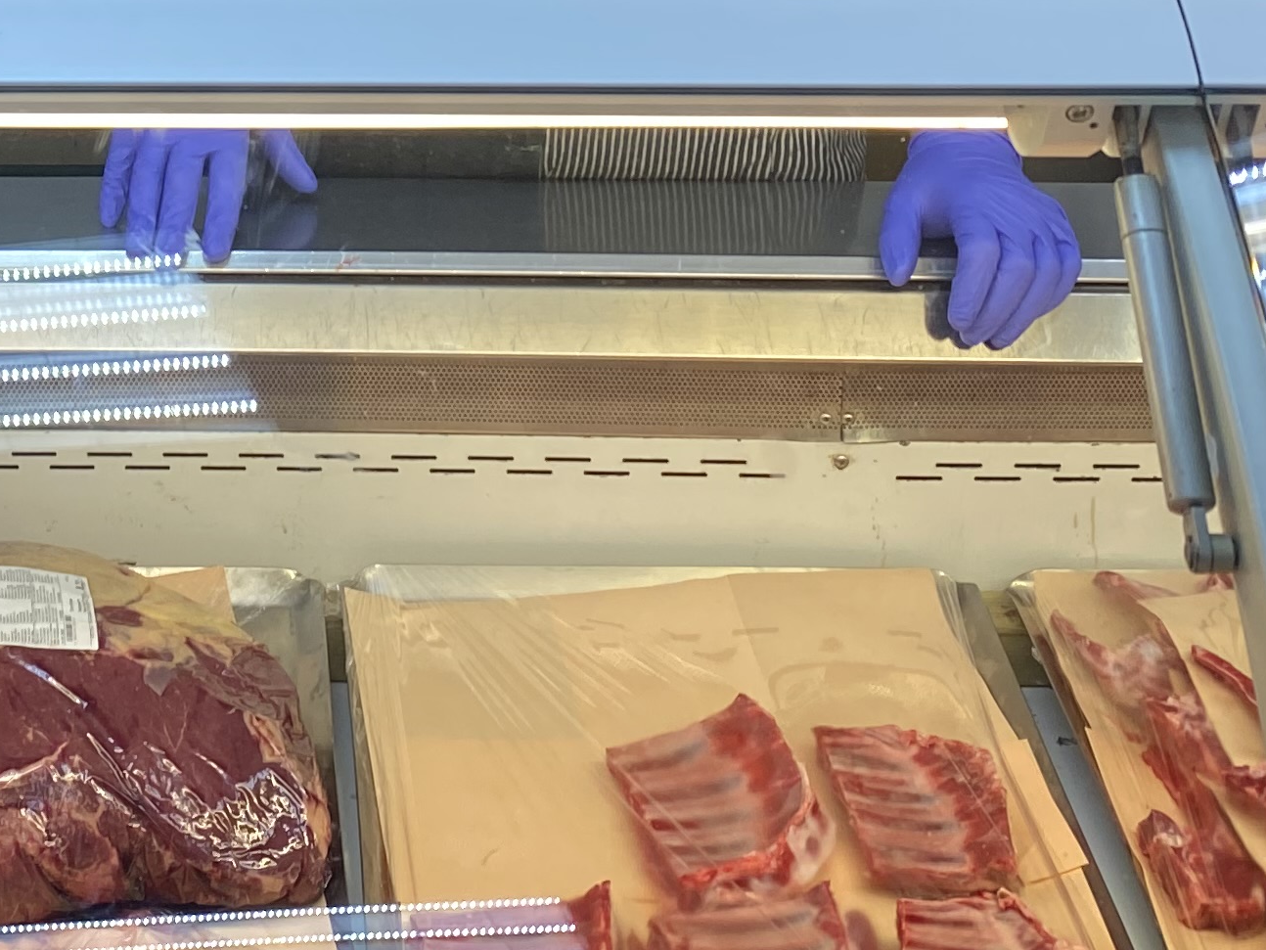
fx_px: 2963
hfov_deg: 23.5
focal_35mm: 81
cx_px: 129
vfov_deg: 17.5
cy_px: -154
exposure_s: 1/100
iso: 100
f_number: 1.8
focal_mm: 4.25
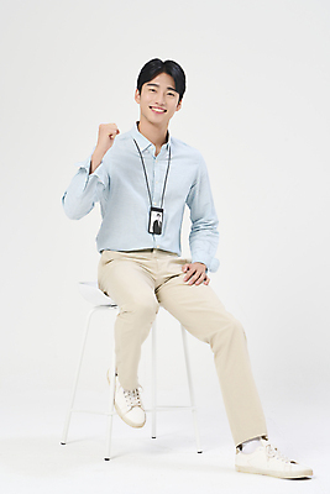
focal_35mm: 70
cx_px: 165
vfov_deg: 28.8
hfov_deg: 19.5
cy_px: 247
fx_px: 962
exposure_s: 1/125
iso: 160
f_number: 11
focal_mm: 70
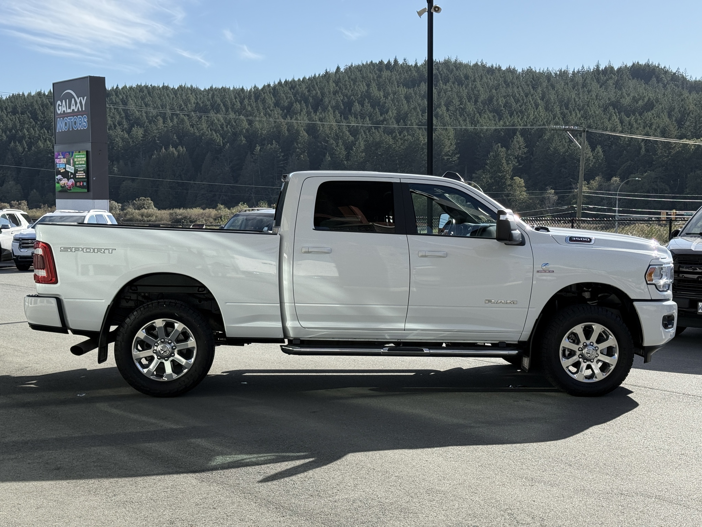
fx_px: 973
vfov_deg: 30.3
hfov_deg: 39.7
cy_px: 264
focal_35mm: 48
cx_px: 351
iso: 100
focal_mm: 6.76
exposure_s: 1/3226
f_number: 1.78
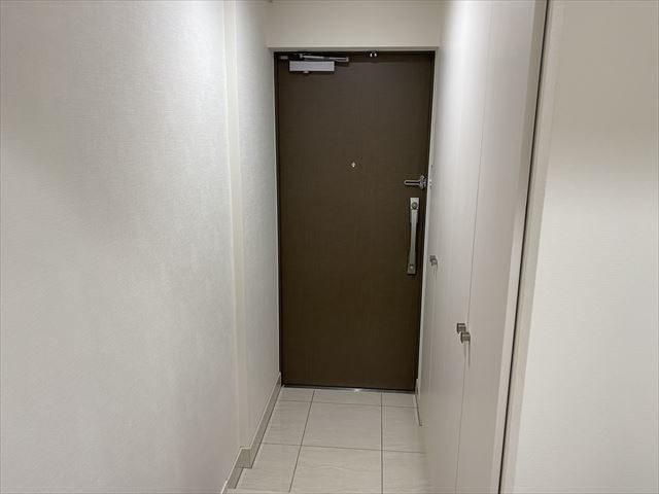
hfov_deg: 67.3
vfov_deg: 53.1
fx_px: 495
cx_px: 330
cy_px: 247
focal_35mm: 26
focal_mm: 4.25
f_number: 1.8
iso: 64
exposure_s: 1/50
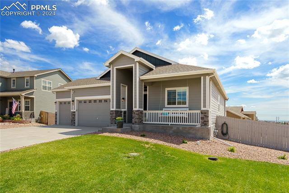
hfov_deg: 81.2
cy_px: 96
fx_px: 168
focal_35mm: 21
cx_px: 144
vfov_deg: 59.4
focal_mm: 21
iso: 250
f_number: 6.3
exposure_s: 1/500
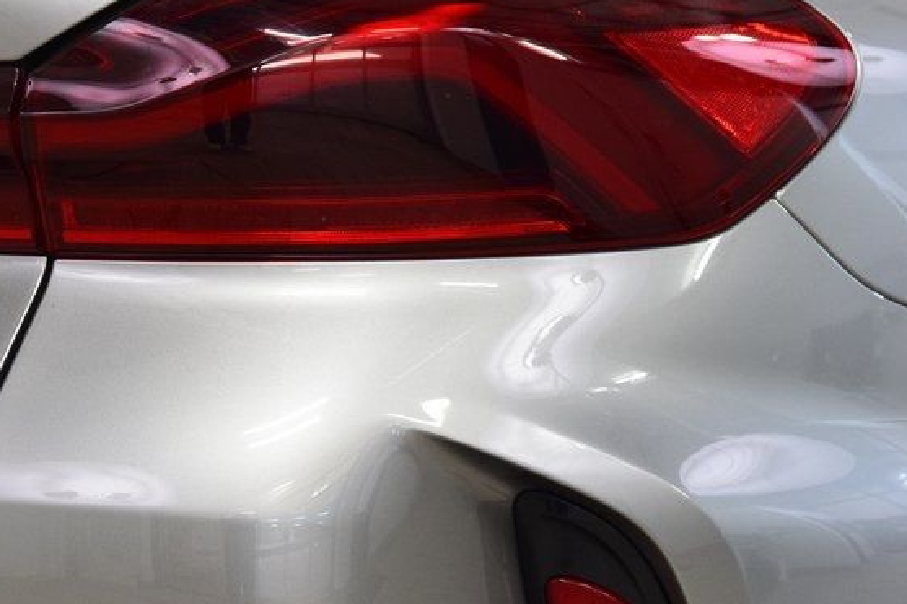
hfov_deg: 12.7
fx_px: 4030
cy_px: 201
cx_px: 88
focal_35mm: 160
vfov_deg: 8.6
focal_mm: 58
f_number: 7.1
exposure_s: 1/30
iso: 1100
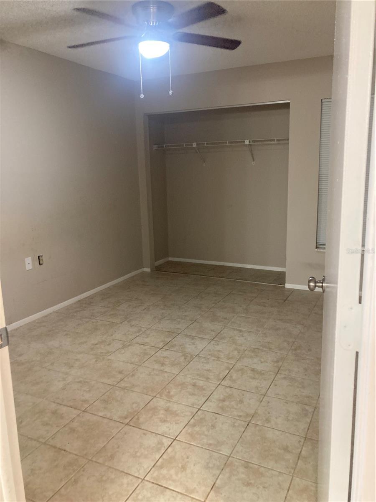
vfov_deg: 63.4
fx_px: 406
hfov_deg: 49.7
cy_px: 251
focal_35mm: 28
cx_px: 188
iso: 250
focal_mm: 3.99
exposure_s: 1/40
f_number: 1.8
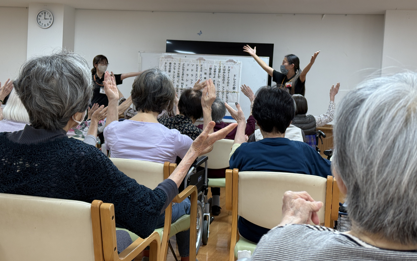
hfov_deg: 39.6
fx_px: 580
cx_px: 209
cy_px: 117
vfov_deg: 25.3
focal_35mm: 51
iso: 50
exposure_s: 1/60
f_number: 1.78
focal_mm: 6.76
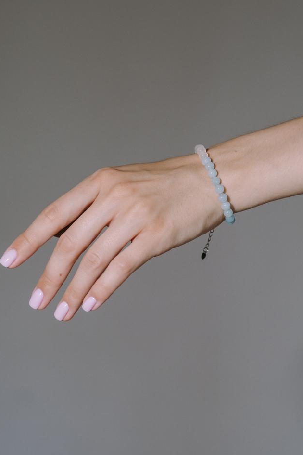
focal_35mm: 91
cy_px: 235
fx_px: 1149
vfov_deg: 22.4
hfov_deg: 15.0
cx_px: 154
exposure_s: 1/160
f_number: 4.5
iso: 400
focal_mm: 56
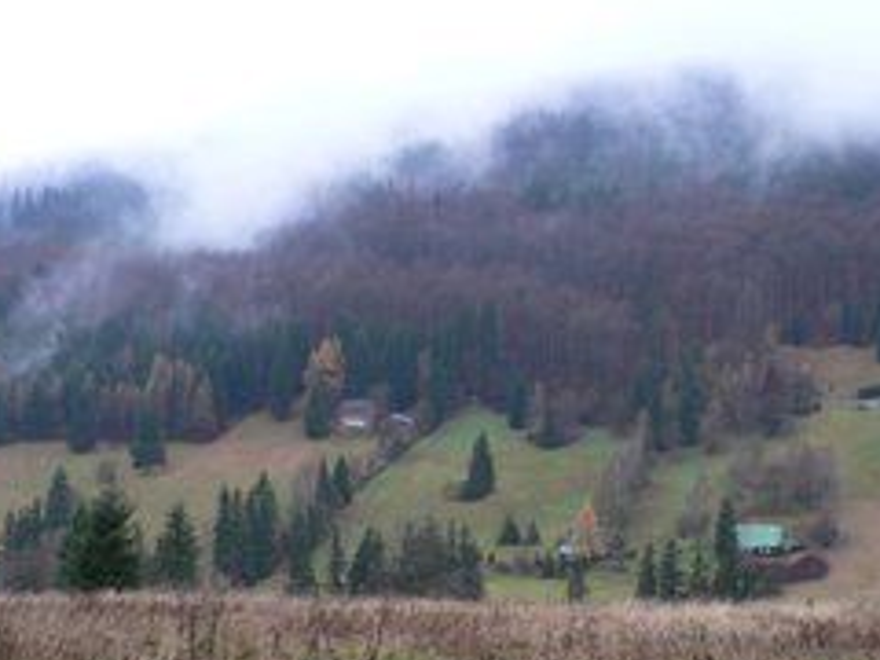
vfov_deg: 24.4
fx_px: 1525
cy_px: 385
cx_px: 565
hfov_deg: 32.0
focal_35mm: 60
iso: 80
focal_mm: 6
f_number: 2.8
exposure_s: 1/30
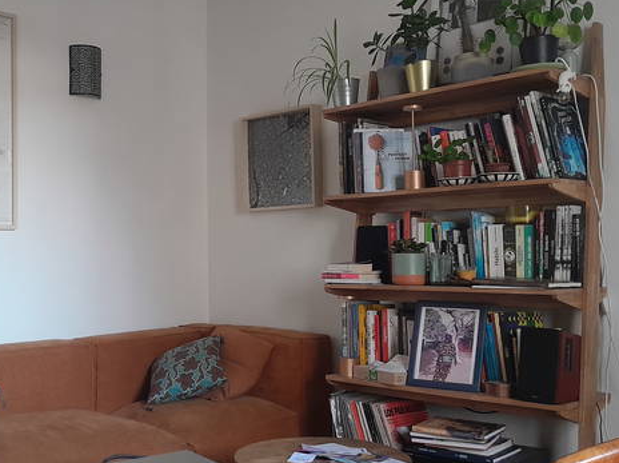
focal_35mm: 46
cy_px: 219
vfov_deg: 31.5
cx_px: 232
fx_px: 822
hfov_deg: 41.0
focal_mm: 4
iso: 400
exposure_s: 1/33
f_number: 1.8
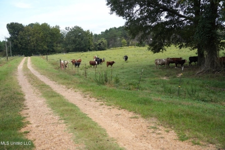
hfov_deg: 46.4
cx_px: 112
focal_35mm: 42
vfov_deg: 31.9
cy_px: 75
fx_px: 262
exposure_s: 1/1600
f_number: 2.8
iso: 400
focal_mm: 42
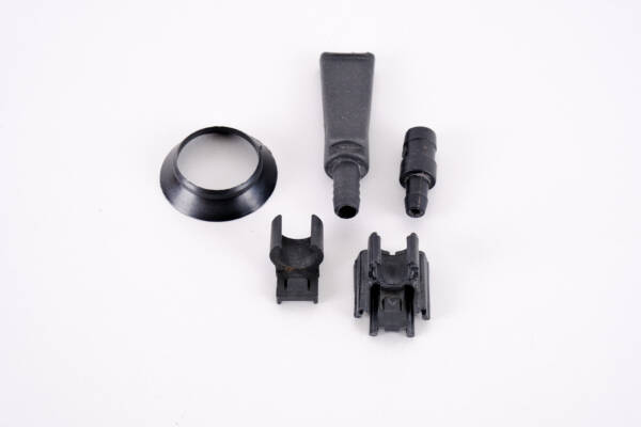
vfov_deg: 24.6
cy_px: 214
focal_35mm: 55
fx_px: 979
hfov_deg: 36.2
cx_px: 320
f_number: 8
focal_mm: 36.5
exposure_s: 1/30
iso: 400
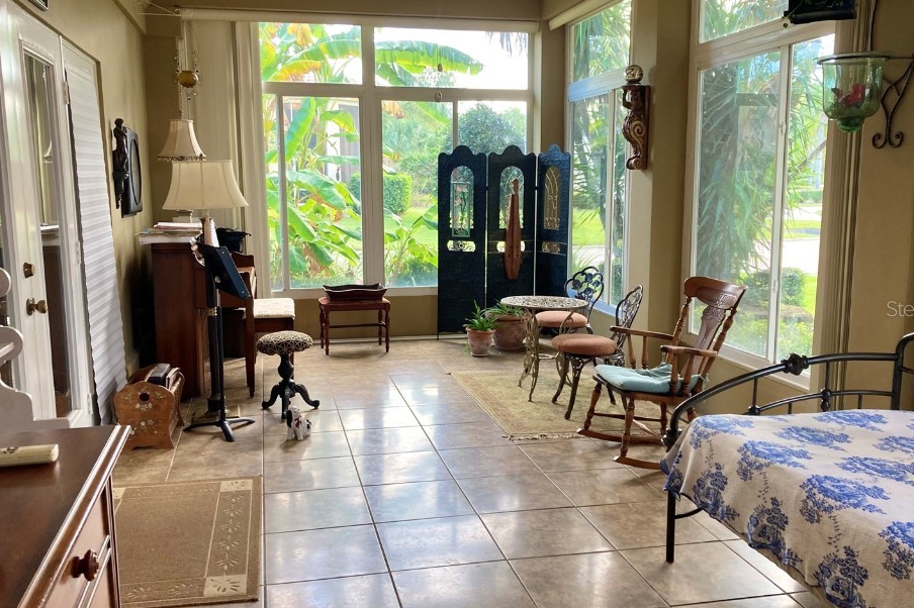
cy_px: 308
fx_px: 837
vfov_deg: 39.9
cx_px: 464
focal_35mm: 33
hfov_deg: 57.2
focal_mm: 3.99
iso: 80
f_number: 1.8
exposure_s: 1/120
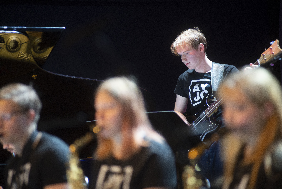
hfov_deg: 10.3
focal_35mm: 200
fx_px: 1567
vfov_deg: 6.9
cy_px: 94
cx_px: 141
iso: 1600
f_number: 2.8
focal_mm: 200
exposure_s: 1/200
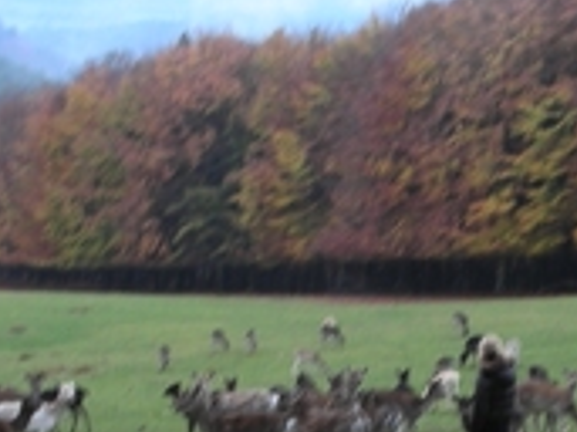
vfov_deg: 12.0
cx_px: 337
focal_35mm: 123
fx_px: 2049
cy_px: 375
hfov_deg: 16.0
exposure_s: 1/16
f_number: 3
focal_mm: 5.8
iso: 50
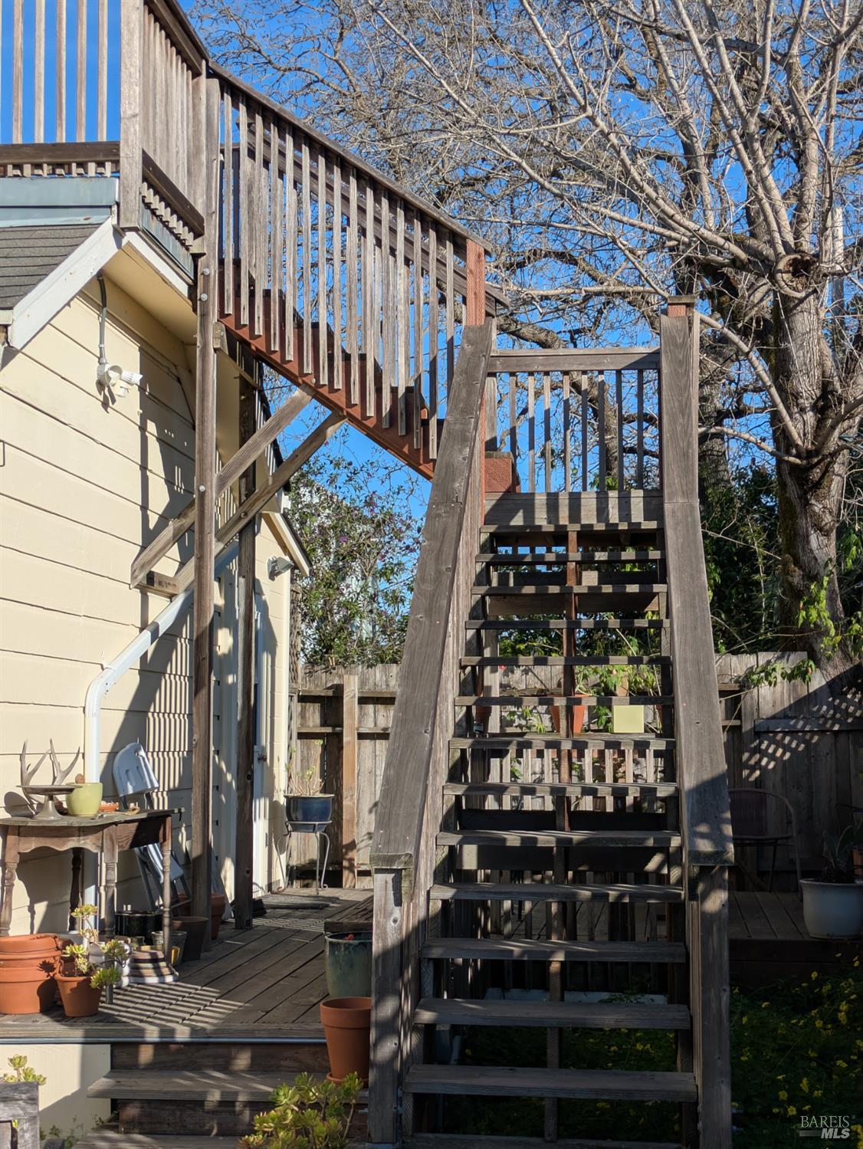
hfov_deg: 28.6
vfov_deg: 37.5
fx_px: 1694
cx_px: 432
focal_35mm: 51
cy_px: 574
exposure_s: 1/2268
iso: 48
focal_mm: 5.43
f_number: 1.89
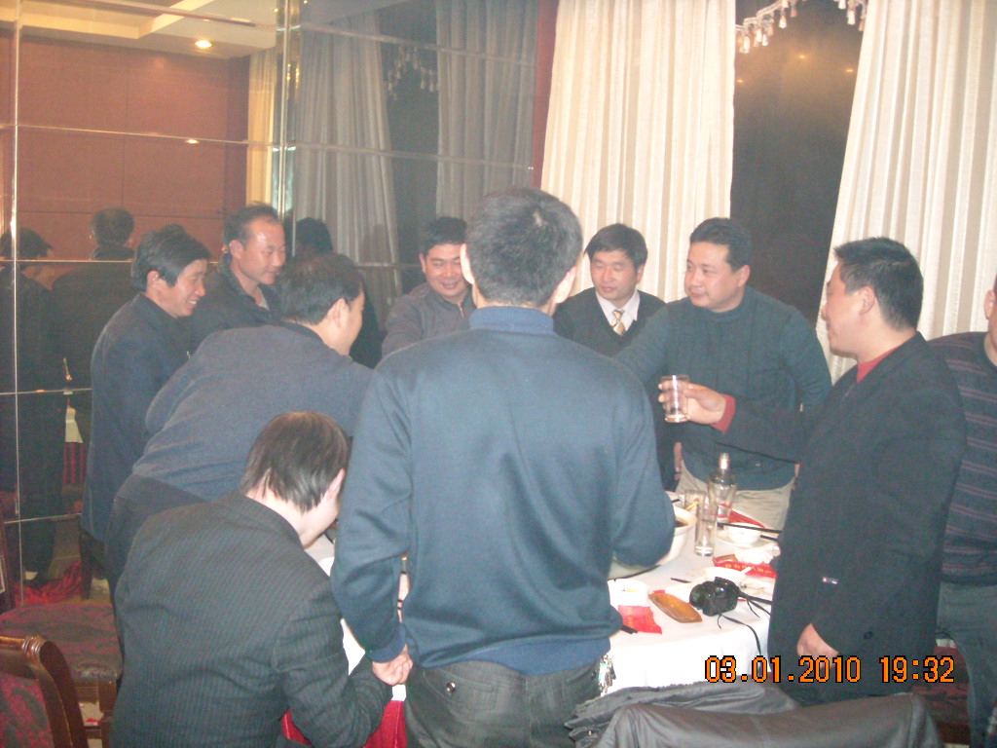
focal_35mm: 35
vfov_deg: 40.7
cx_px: 498
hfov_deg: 52.6
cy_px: 374
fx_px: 1008
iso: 702
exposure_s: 1/60
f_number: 2.8
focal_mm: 5.7
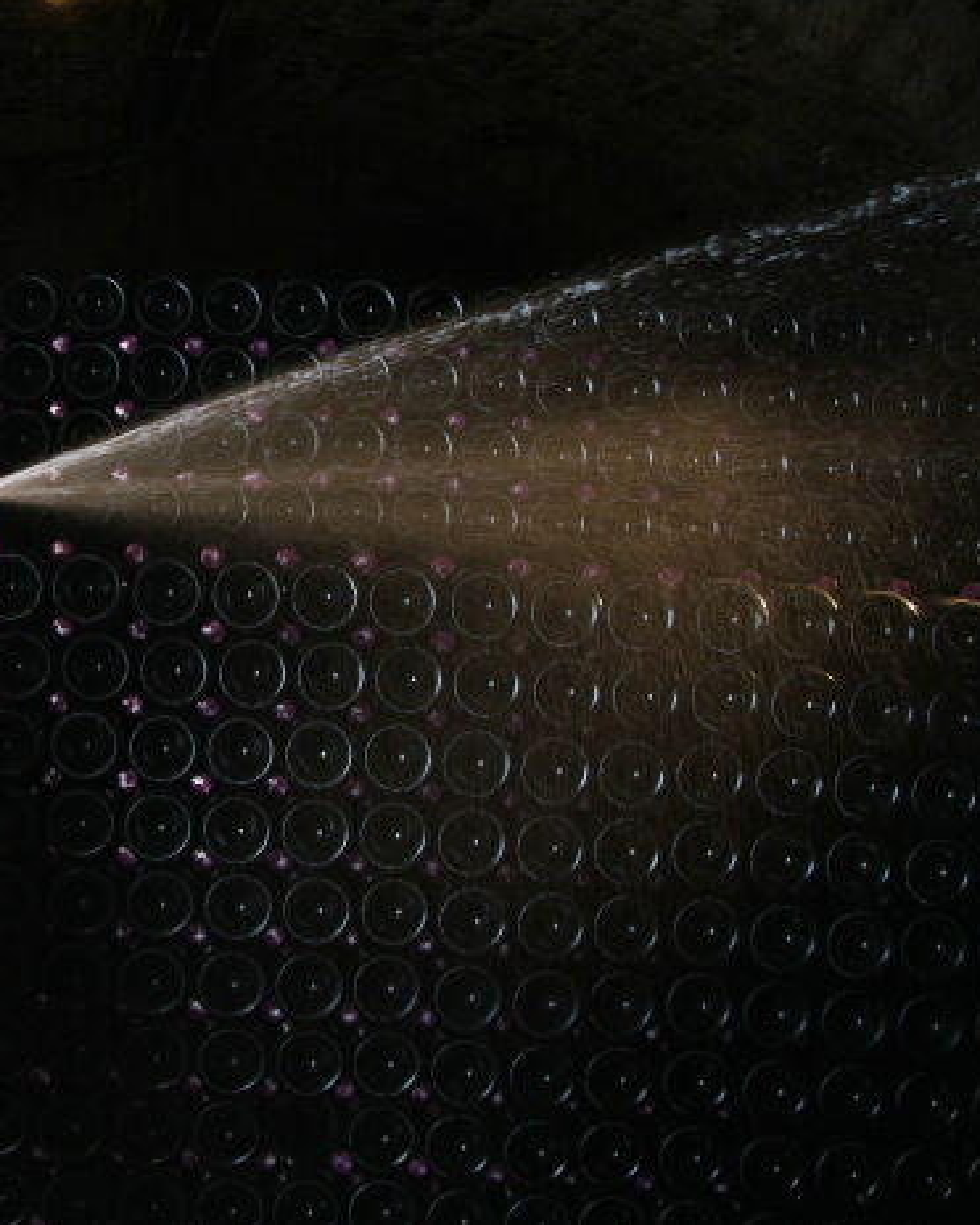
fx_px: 1850
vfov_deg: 36.7
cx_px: 143
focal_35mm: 51
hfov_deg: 28.8
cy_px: 612
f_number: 11
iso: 800
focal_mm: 24
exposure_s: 1/30
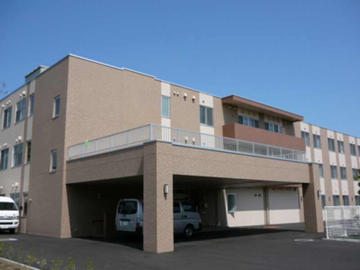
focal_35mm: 35
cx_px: 180
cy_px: 135
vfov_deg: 40.7
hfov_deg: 52.6
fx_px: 364
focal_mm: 5.2
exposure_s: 1/800
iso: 80
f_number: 5
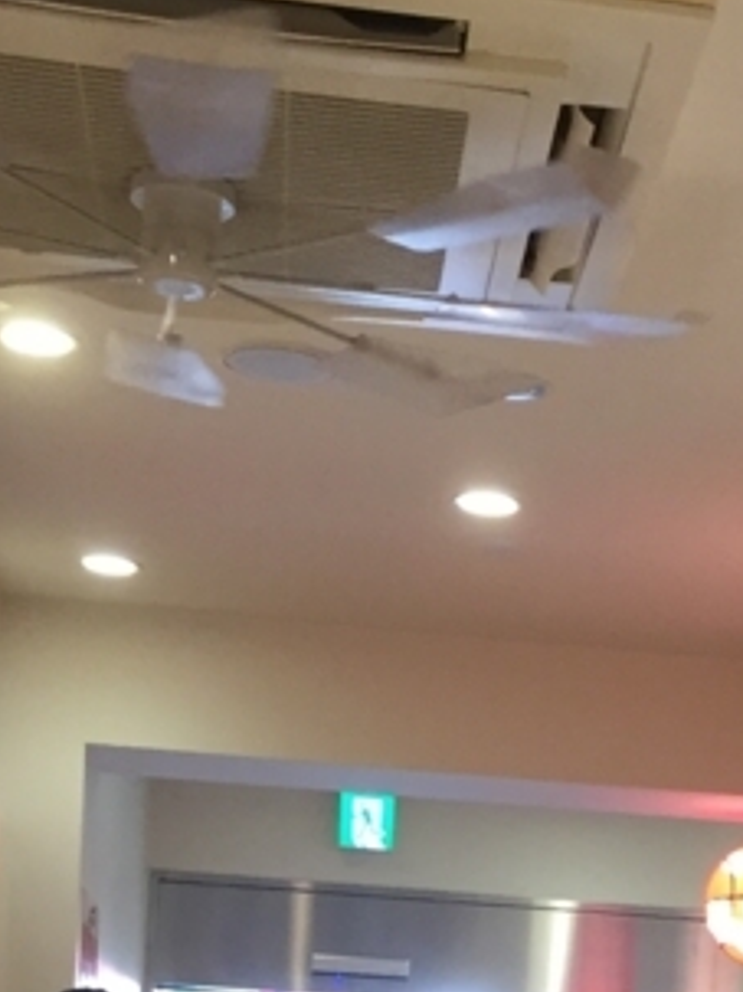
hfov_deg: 14.9
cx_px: 714
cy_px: 1375
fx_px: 2807
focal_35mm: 98
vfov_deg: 18.3
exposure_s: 1/30
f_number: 2.2
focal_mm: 4.15
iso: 125
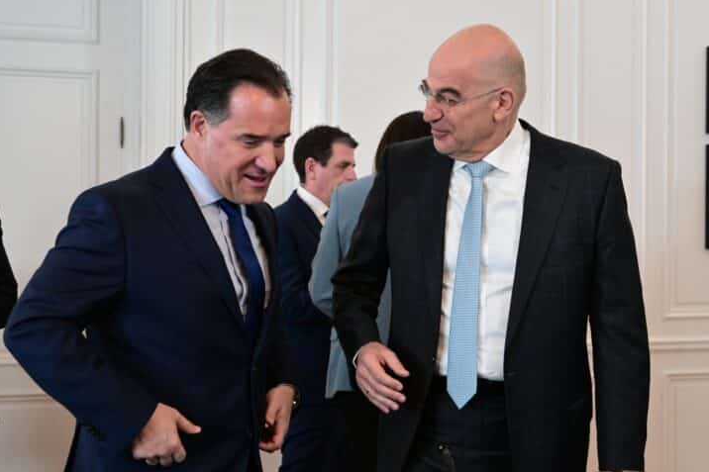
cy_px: 220
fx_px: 1162
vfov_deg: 23.0
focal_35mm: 59
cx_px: 361
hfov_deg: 33.9
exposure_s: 1/500
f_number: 5
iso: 6400
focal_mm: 55
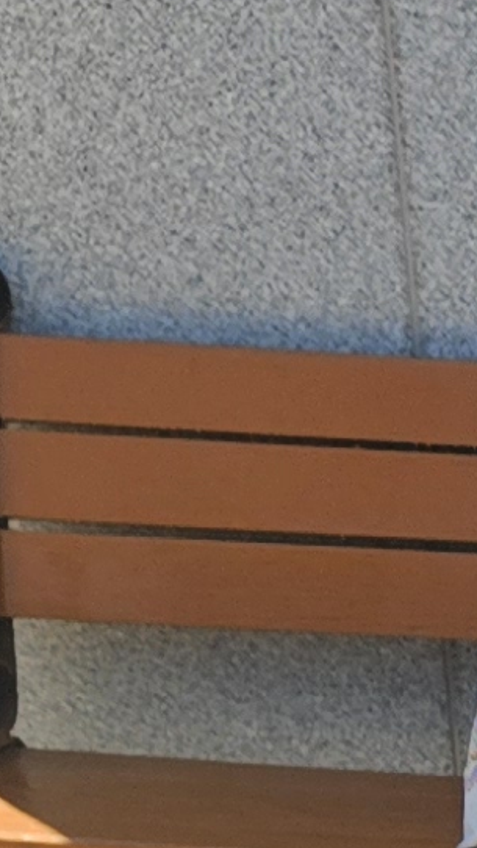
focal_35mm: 185
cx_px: 2268
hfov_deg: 5.3
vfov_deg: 11.0
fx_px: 4159
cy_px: 1396
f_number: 1.8
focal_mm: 5.4
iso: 25
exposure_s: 1/773
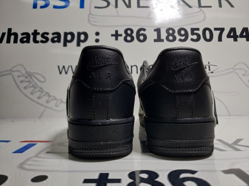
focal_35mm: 26
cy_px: 93
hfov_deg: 67.3
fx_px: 187
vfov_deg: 53.1
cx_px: 124
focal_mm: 4.3
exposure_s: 1/351
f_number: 1.5
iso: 50
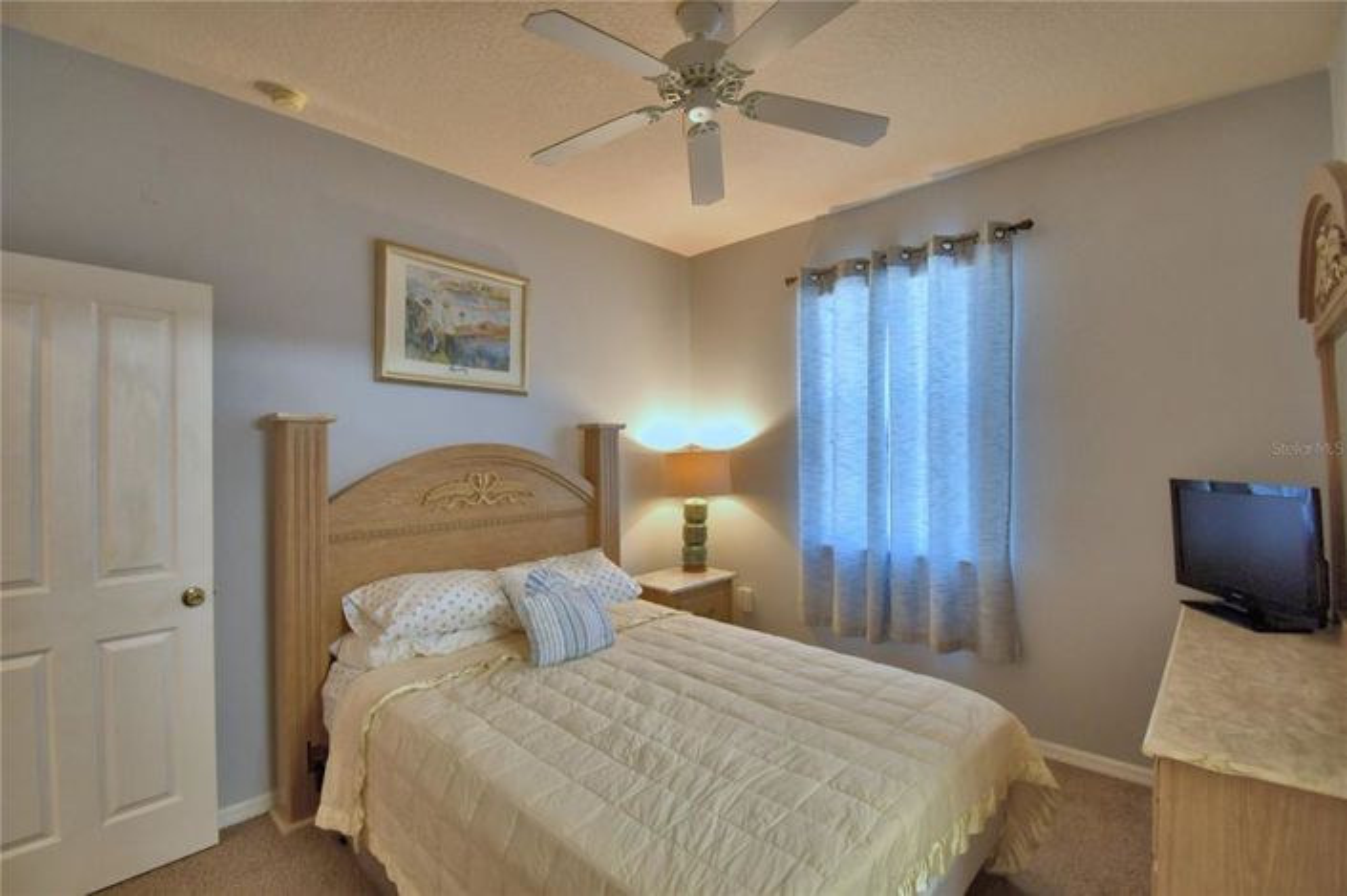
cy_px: 448
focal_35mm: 15
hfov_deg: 100.4
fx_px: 561
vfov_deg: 77.2
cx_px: 674
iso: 450
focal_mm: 10
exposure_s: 1/30
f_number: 4.5
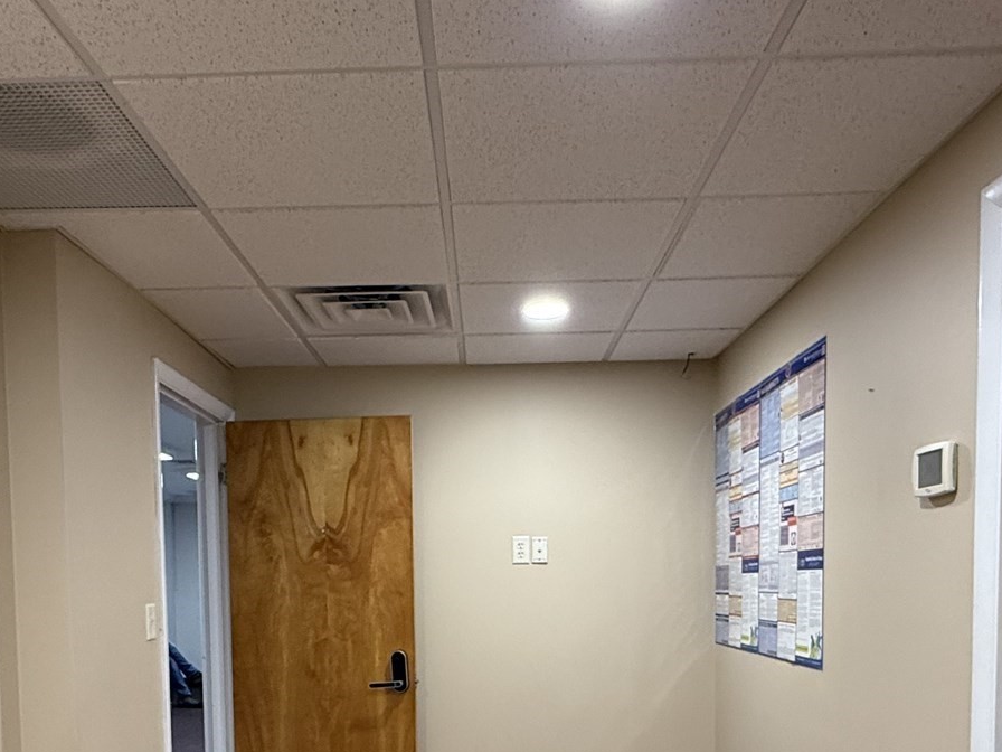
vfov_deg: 41.6
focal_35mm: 32
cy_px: 633
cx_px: 459
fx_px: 926
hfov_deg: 56.7
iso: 250
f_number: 2.2
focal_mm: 2.22
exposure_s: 1/60
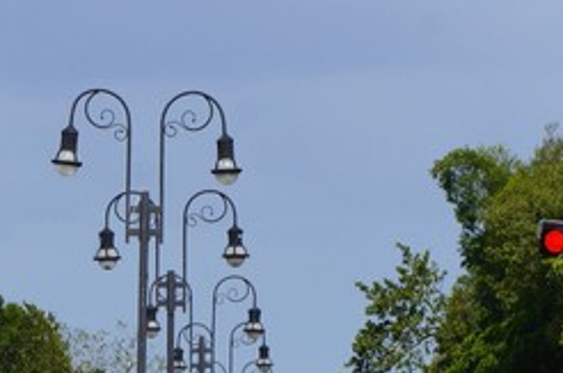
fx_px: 12726
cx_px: 167
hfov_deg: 2.5
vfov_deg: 1.7
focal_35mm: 815
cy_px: 429
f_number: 9
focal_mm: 209
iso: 100
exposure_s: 1/500
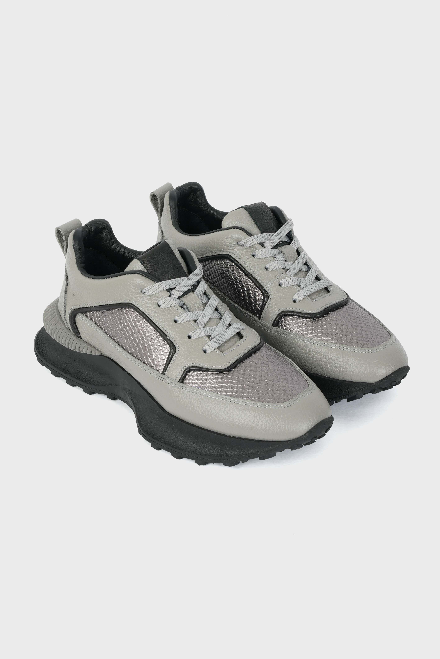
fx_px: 1282
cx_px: 220
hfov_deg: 19.5
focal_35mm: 70
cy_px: 330
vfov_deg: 28.8
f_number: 22
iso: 64
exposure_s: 1/100
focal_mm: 70
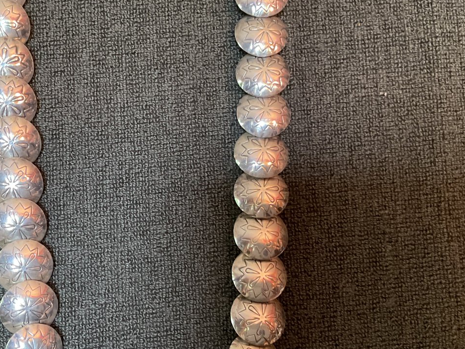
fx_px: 618
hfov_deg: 40.9
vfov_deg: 31.5
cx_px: 170
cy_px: 187
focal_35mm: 46
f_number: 1.8
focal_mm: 3
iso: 320
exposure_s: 1/30
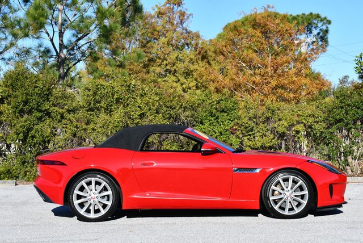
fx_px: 807
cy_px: 122
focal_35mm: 80
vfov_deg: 17.1
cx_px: 182
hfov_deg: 25.3
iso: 100
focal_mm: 40
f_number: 8
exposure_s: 1/250
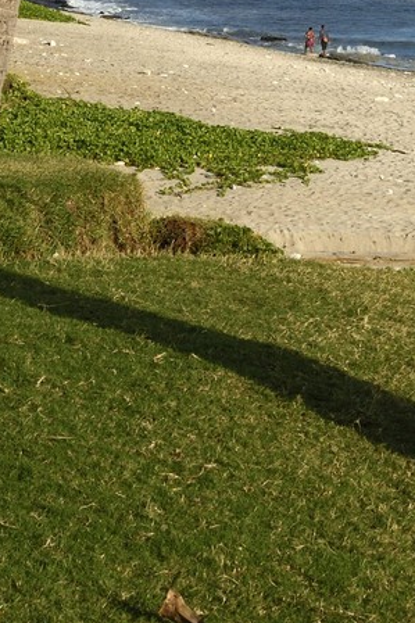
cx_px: 334
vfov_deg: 15.9
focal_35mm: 114
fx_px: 1973
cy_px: -401
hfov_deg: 12.0
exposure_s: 1/250
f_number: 13
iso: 200
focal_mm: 32
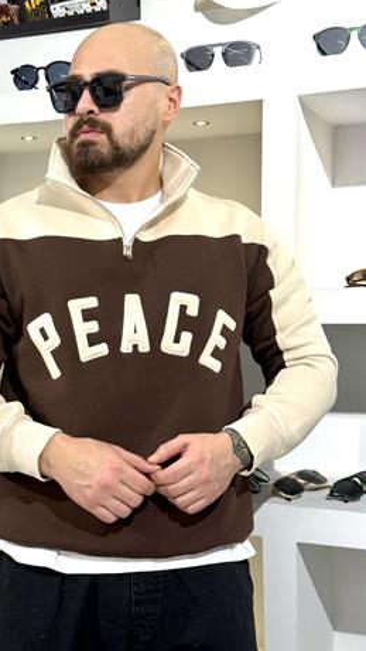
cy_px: 326
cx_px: 133
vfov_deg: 39.2
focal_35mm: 53
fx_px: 914
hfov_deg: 22.6
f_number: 1.78
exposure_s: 1/100
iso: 100
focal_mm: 6.76
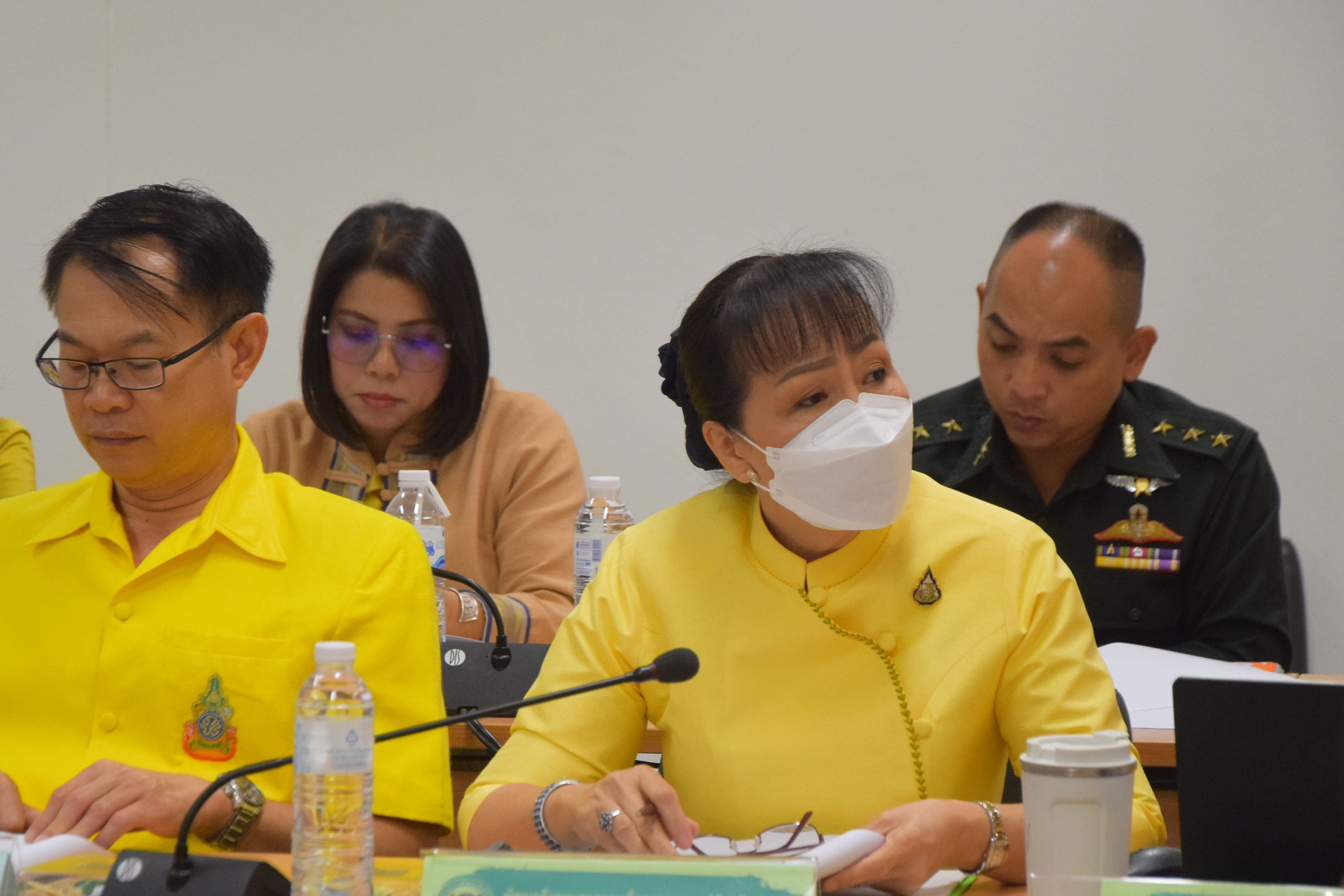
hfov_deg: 12.6
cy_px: 514
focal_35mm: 163
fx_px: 6087
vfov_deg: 8.4
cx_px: 584
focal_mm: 90
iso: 1600
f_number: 5.6
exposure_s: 1/160
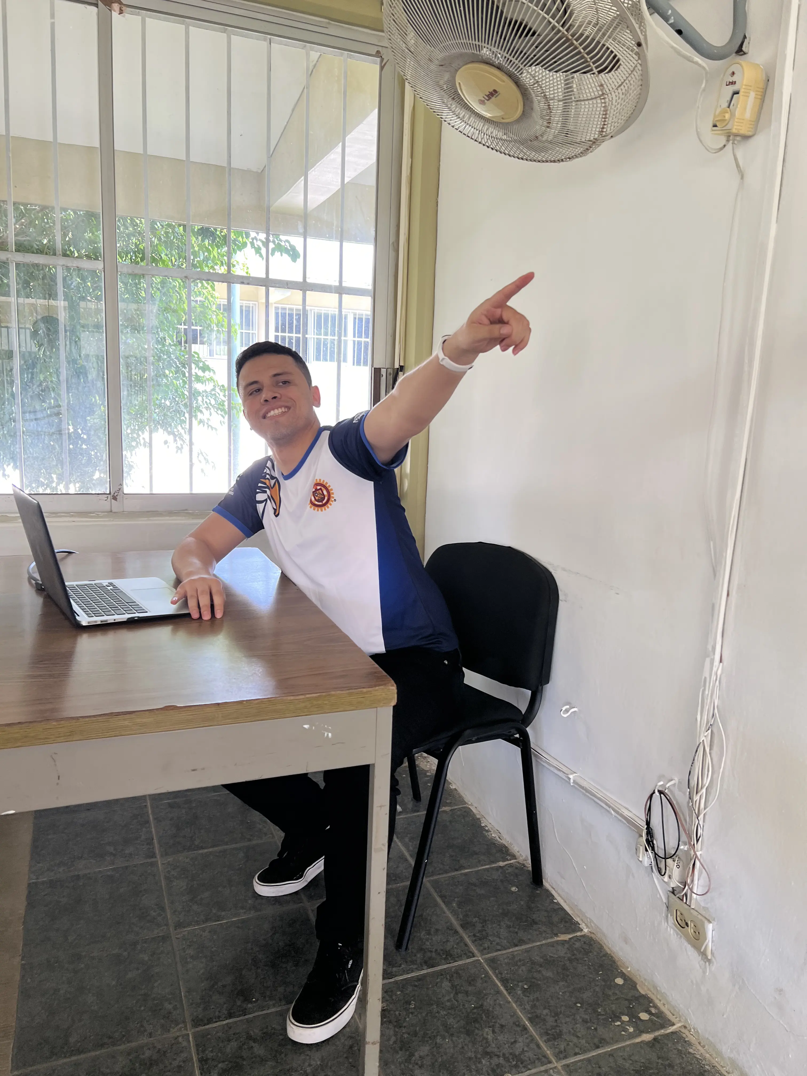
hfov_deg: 53.1
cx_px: 404
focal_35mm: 26
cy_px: 538
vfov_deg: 67.3
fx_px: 808
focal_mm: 5.7
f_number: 1.5
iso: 50
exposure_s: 1/121
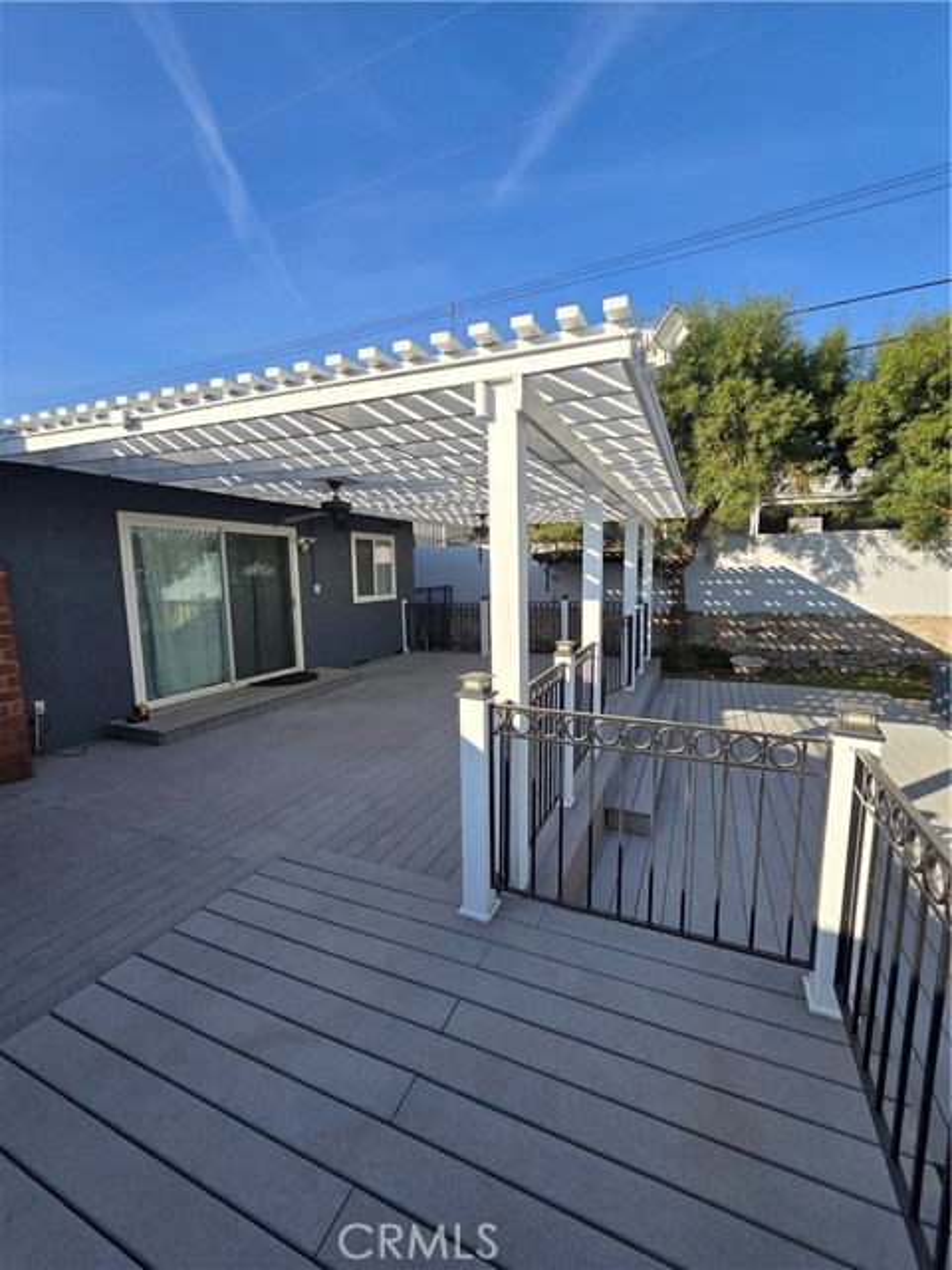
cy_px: 635
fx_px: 477
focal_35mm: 13
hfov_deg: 89.9
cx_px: 476
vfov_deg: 106.2
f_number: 2.2
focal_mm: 2.2
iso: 50
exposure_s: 1/1915
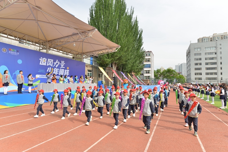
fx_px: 139
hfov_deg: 78.6
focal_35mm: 22
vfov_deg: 57.2
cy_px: 76
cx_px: 114
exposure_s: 1/200
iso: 100
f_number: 7.1
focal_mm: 22
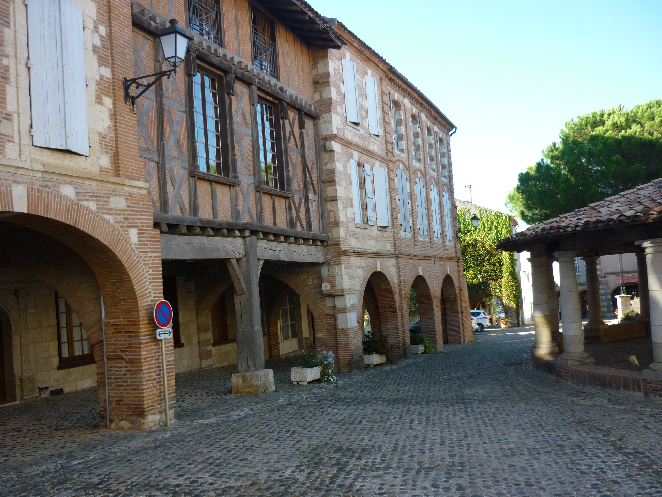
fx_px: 631
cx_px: 331
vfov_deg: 42.9
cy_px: 248
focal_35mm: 33
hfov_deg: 55.4
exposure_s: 1/200
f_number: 2.8
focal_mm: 5.5
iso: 80
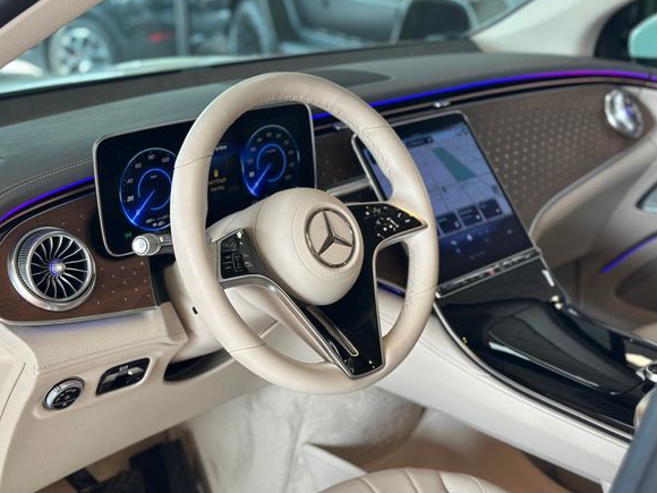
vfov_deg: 27.5
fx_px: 1006
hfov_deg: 36.2
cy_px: 239
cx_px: 323
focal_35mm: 53
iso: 100
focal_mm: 6.86
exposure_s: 1/120
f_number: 1.78
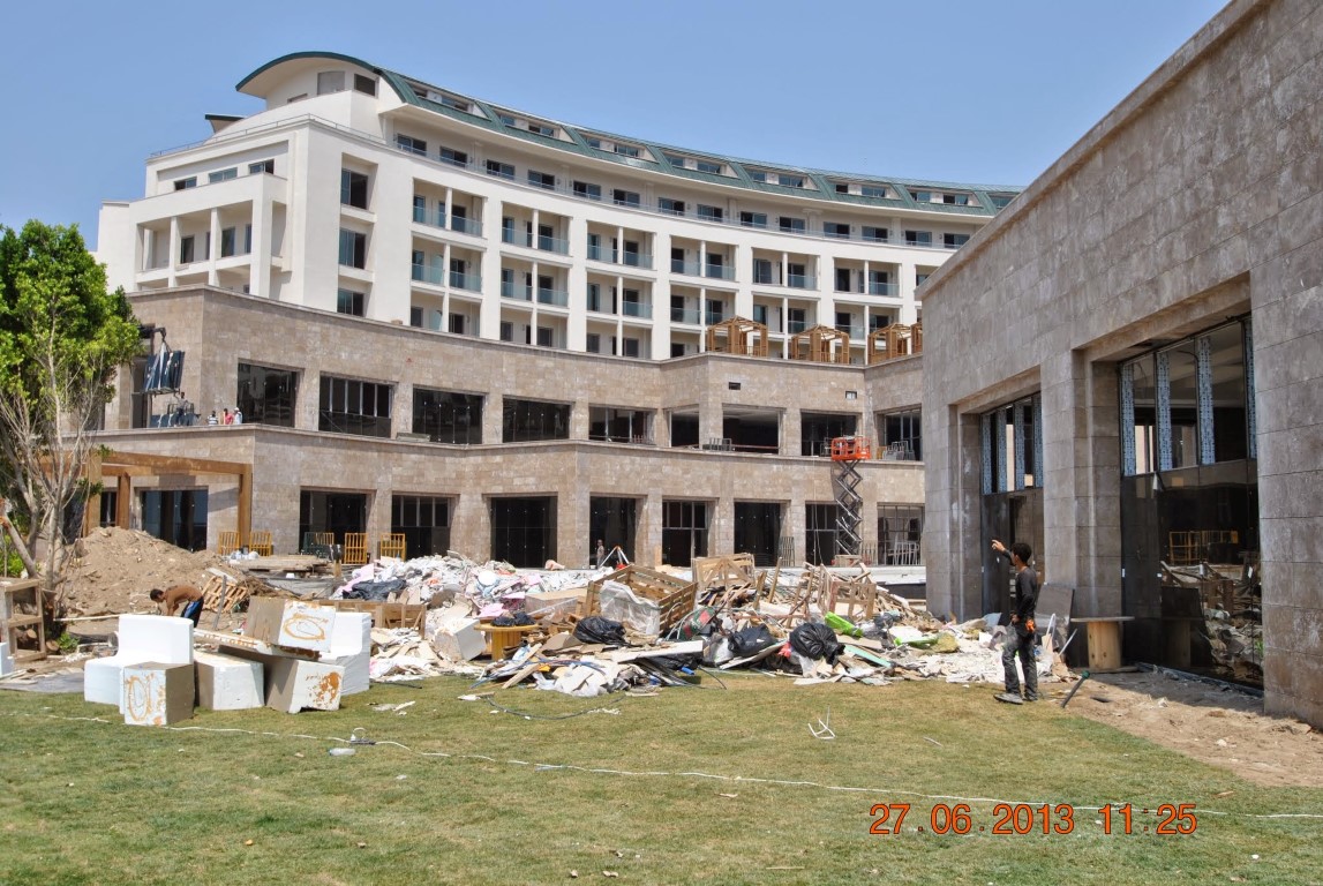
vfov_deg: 37.0
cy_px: 443
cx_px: 662
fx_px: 1325
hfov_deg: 53.1
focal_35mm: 36
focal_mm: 24
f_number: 8
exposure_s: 1/250
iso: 100
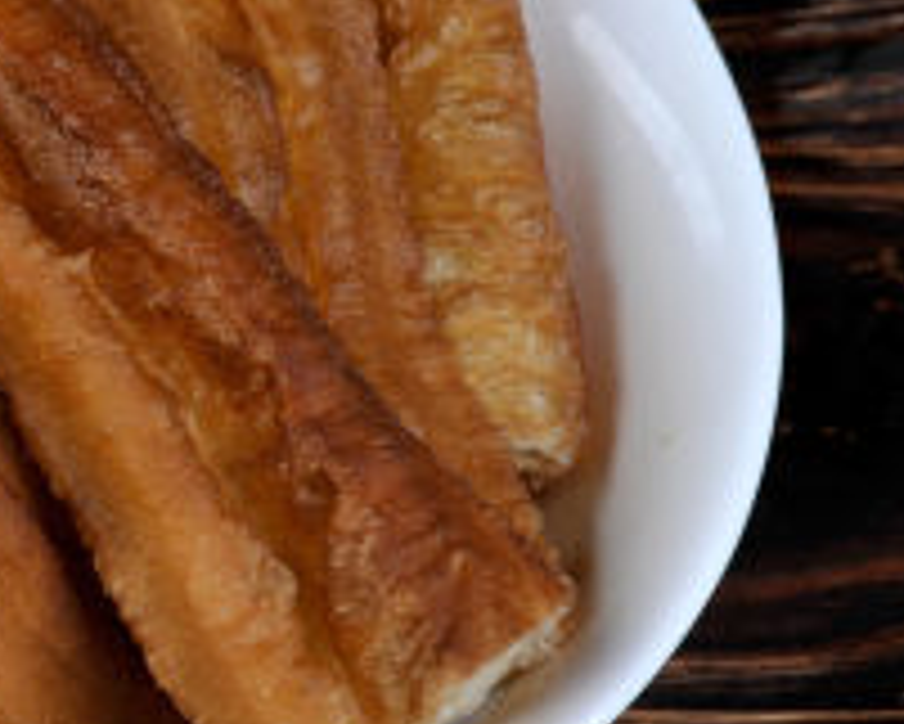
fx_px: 7441
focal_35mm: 278
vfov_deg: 5.6
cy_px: 288
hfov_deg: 6.9
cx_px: -76
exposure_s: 1/125
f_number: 13
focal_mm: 85
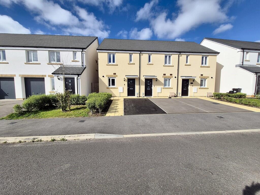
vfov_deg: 89.9
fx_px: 98
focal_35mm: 13
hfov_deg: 106.2
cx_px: 130
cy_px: 98
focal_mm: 1.7
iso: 50
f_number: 2.2
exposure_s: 1/2712
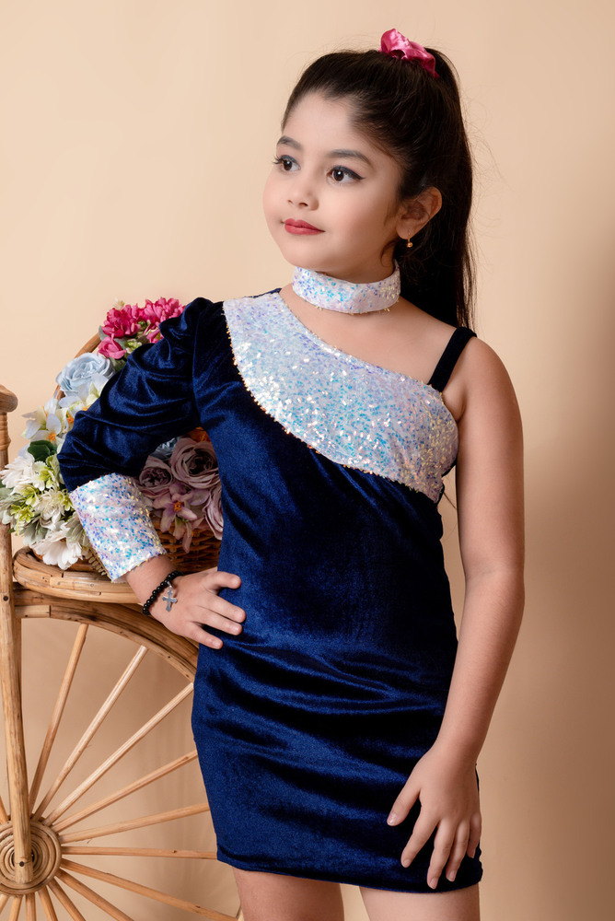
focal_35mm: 64
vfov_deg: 31.4
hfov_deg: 21.3
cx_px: 308
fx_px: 1638
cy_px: 460
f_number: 13
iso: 320
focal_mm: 64
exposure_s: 1/160
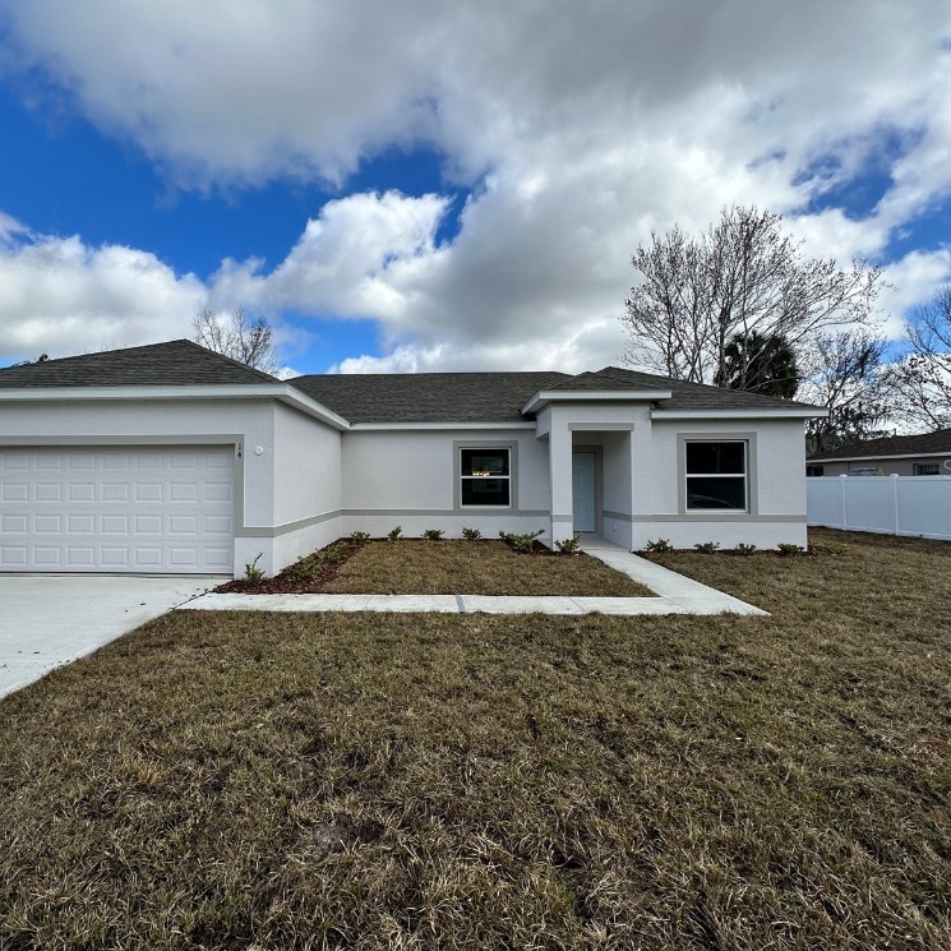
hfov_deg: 83.5
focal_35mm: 17
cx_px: 410
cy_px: 468
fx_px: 528
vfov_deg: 84.0
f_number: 2.2
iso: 50
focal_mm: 2.22
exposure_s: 1/1916
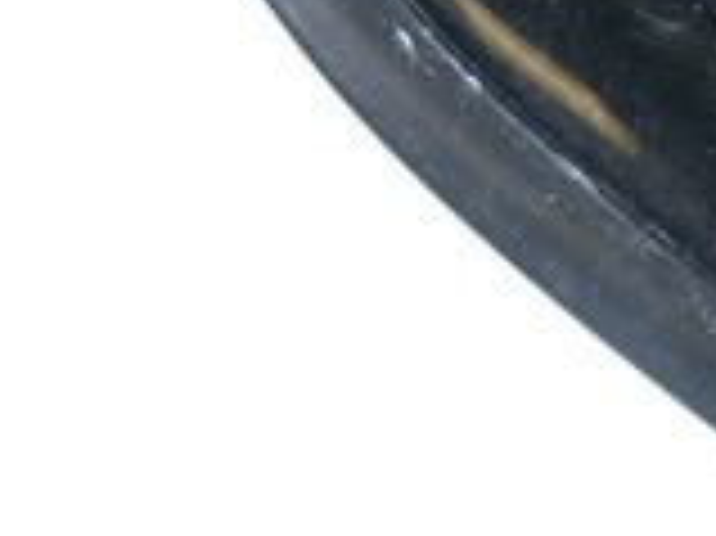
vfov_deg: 8.4
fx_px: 3534
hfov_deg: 10.4
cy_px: 892
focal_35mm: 171
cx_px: 1536
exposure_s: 1/60
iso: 125
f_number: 2.7
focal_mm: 5.6
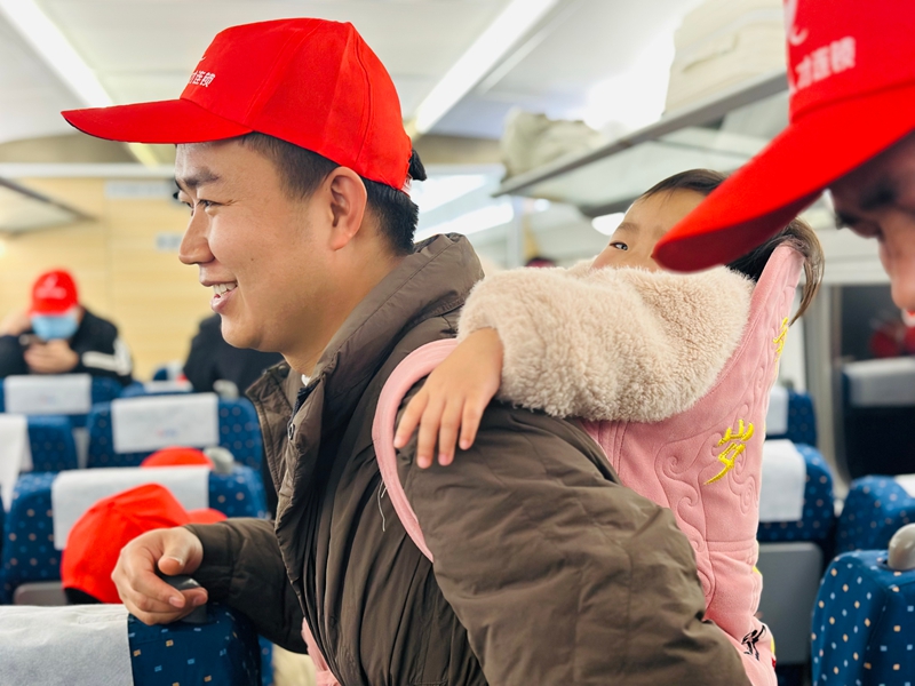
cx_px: 458
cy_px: 343
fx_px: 1269
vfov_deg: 30.3
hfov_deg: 39.7
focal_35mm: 48
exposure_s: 1/60
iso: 250
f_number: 1.78
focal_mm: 6.86
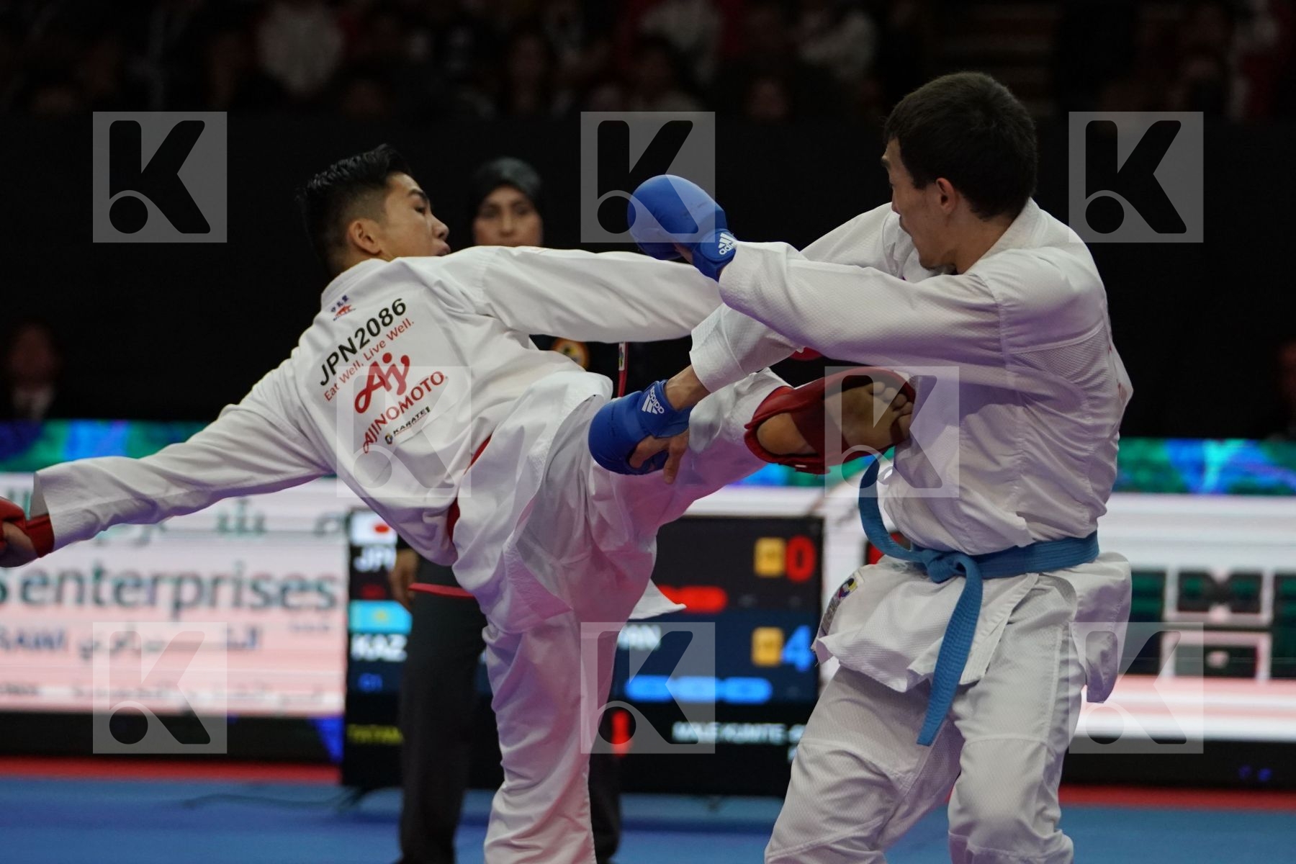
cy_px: 432
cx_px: 648
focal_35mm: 186
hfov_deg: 11.1
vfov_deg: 7.4
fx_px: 6695
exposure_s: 1/1000
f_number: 2.8
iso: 3200
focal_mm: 124
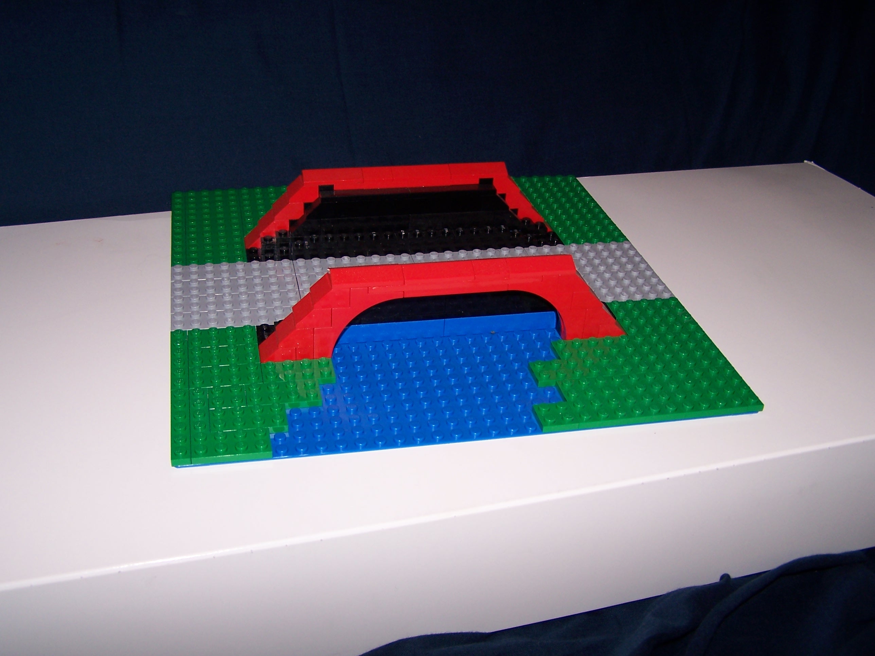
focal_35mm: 38
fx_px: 961
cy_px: 328
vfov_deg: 37.7
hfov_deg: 49.0
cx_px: 438
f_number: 2.8
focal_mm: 6.3
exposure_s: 1/60
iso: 80
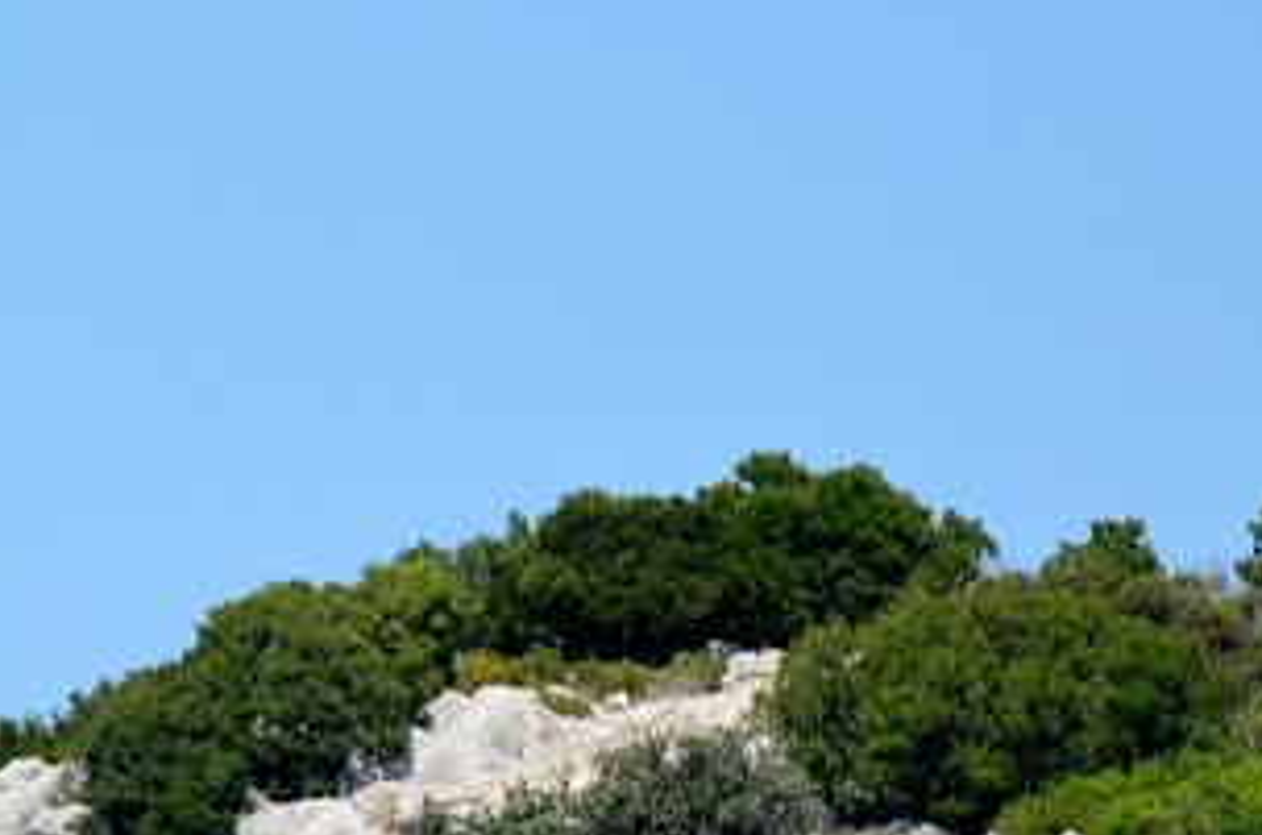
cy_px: 1223
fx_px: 51642
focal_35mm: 1477
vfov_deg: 0.9
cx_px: -293
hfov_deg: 1.4
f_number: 6.3
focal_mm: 300
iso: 400
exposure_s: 1/1250
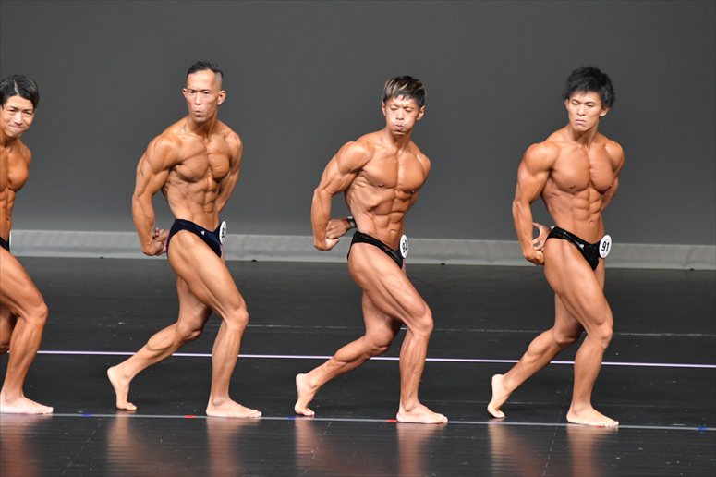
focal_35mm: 345
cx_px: 358
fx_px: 6858
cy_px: 238
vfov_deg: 4.0
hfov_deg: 6.0
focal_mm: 230
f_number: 5.6
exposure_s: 1/400
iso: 5000
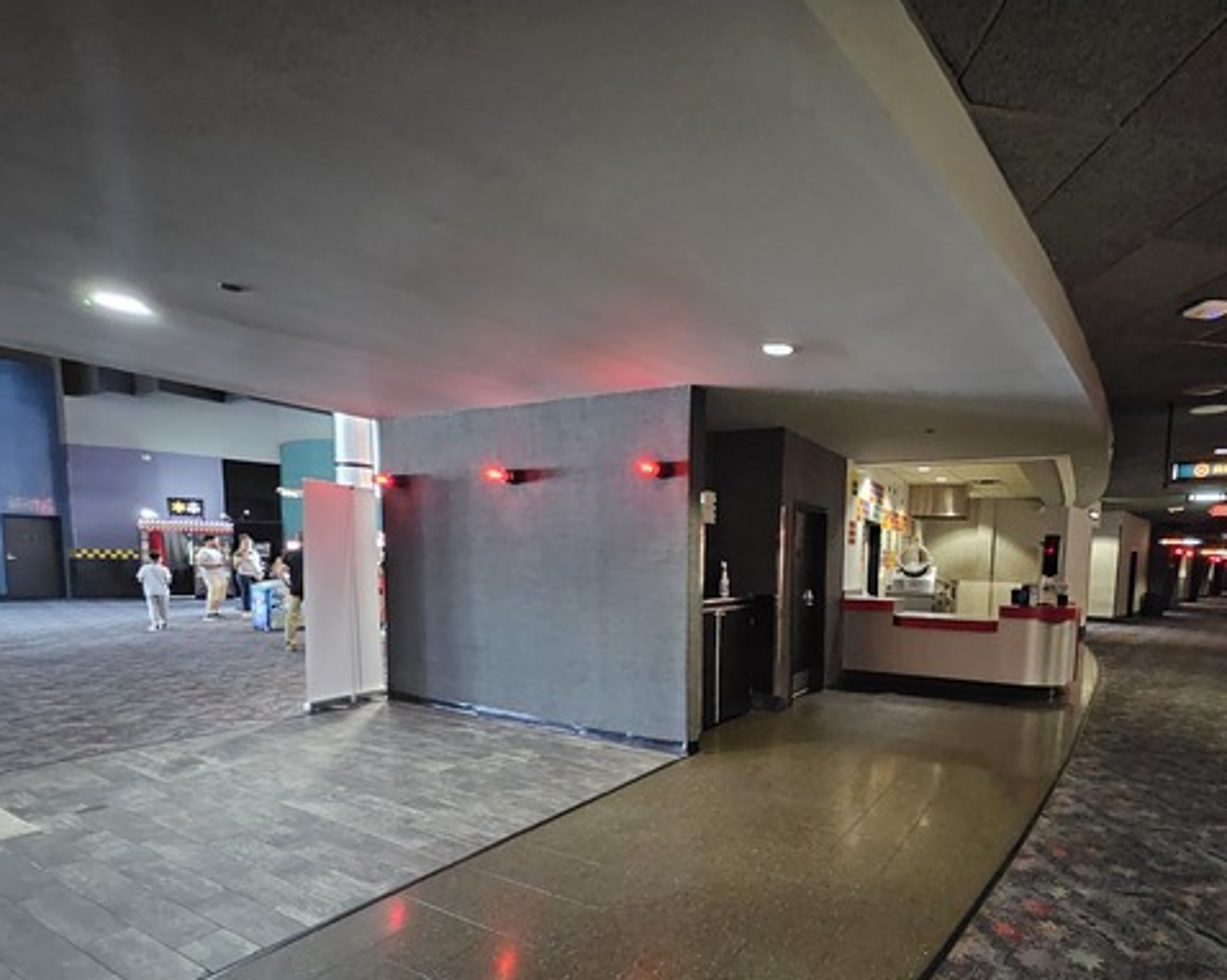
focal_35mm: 17
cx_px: 809
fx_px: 617
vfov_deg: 75.6
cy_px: 611
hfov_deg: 86.8
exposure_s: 1/24
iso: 1250
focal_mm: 1.74
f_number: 2.2
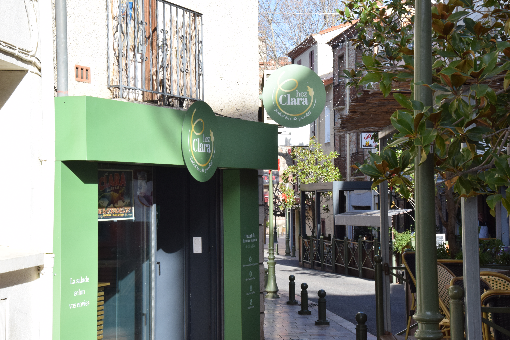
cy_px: 170
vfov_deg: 18.9
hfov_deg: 28.1
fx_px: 1020
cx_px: 255
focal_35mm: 72
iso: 400
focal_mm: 48
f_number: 14
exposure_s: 1/160
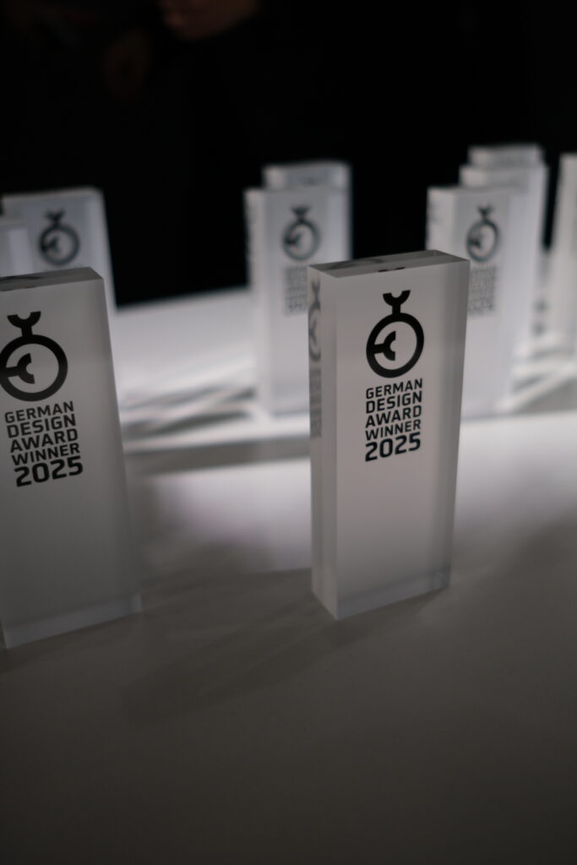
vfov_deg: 54.4
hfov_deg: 37.9
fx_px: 841
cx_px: 288
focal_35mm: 35
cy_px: 432
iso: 500
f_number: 2
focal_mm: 23
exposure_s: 1/100
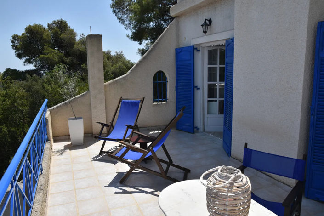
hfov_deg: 70.4
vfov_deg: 50.4
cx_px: 162
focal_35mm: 26
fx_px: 229
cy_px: 108
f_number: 8
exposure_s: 1/500
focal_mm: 17
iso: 160
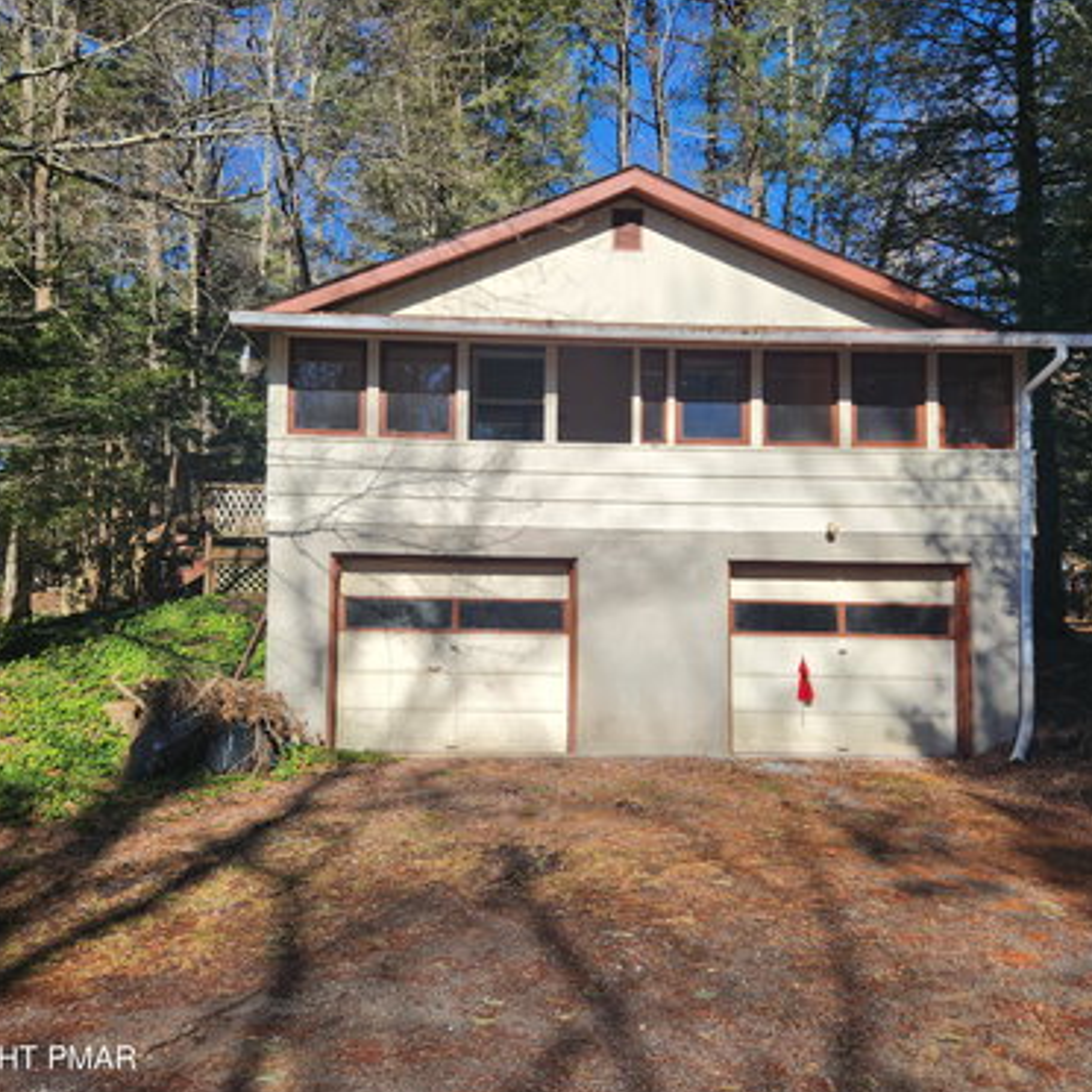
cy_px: 546
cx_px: 499
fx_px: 999
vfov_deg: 57.3
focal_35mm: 28
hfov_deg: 57.2
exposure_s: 1/1208
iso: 20
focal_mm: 5.4
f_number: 1.8
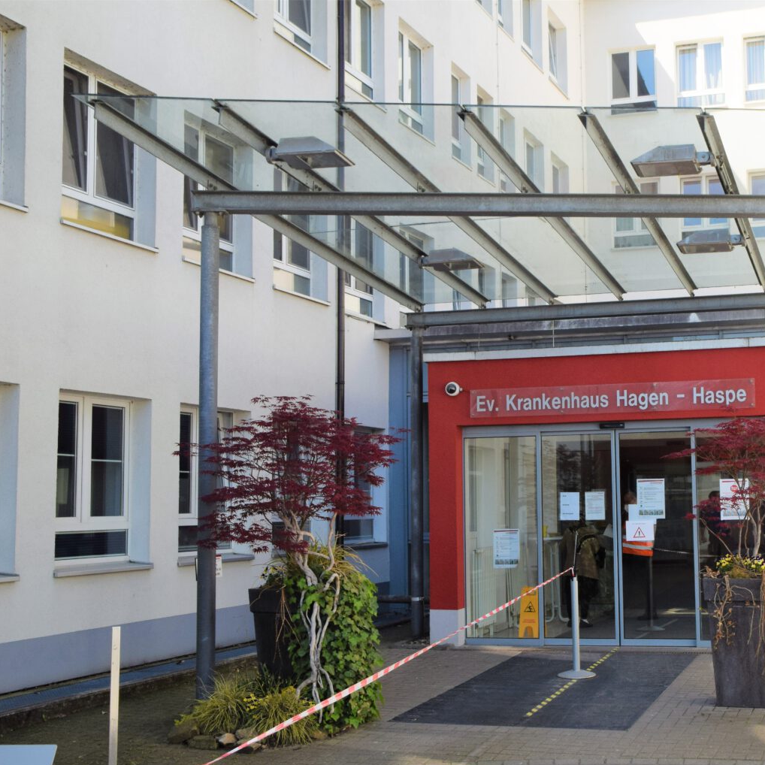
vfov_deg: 34.0
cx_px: 563
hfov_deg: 33.4
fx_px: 1250
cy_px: 384
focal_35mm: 50
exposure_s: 1/400
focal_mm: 26
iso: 400
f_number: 9
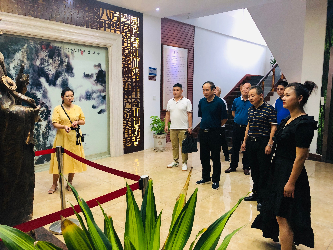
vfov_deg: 49.7
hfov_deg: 63.4
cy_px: 125
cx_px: 166
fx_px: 269
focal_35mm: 28
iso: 100
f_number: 1.8
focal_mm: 3.99
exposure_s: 1/9
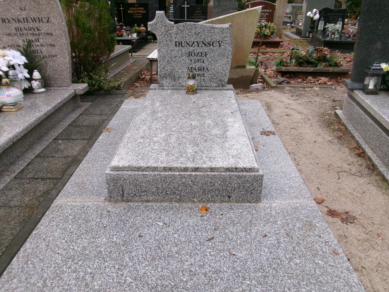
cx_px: 194
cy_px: 146
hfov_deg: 63.4
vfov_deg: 49.7
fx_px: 315
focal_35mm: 28
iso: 100
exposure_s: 1/38
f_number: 3.9
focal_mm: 5.1
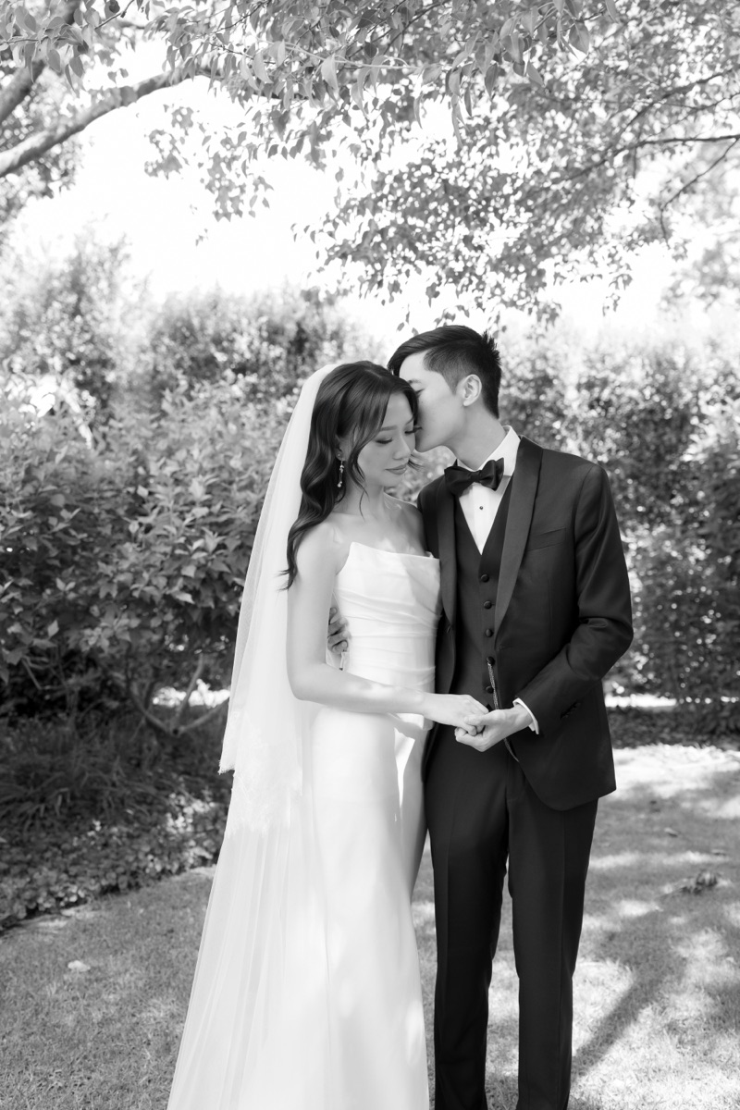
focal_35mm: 31
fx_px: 956
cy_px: 555
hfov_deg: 42.3
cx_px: 370
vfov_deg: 60.3
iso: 250
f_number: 2.8
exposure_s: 1/320
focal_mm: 31
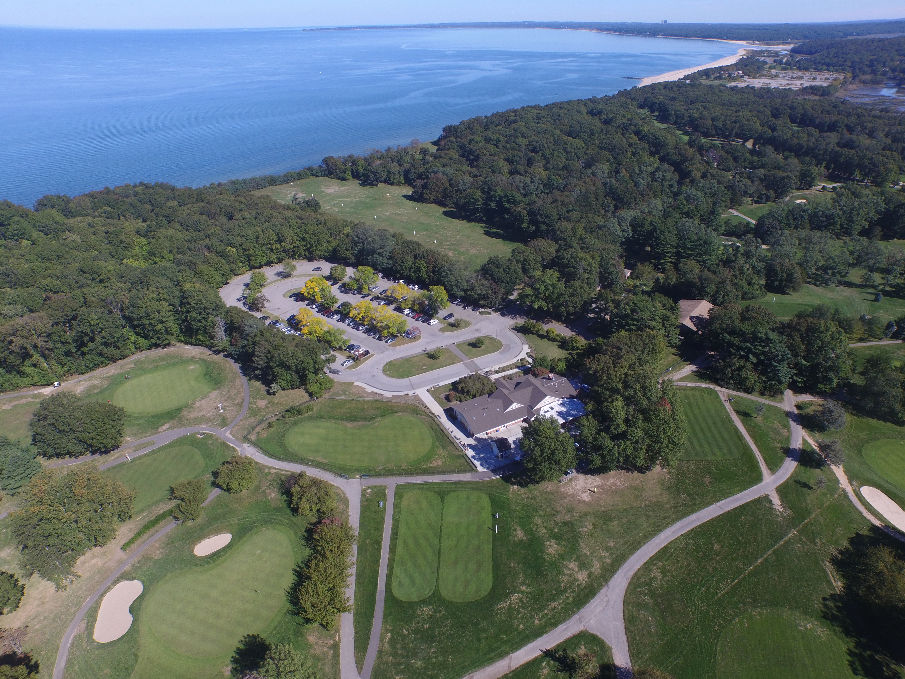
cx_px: 472
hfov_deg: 79.0
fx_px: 549
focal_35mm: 21
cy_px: 352
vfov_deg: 63.4
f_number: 2.8
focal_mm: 3.61
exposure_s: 1/924
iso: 100
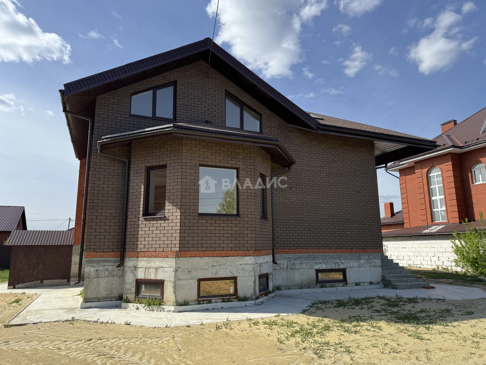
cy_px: 182
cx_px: 243
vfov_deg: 56.8
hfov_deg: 71.6
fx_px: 337
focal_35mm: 24
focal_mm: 6.76
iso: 80
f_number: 1.78
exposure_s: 1/3413
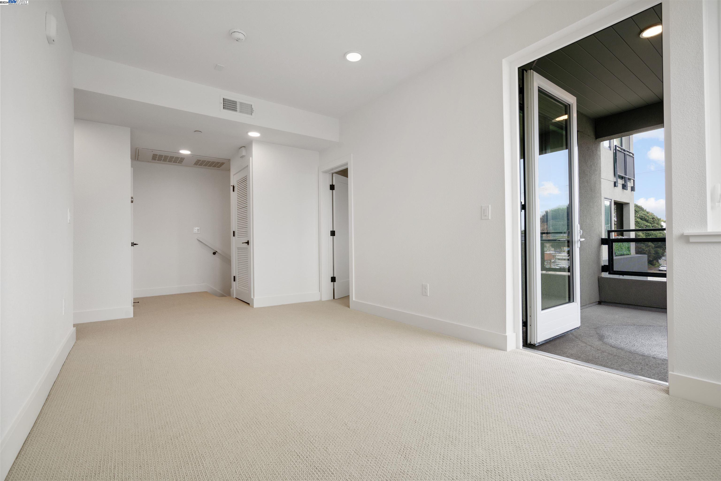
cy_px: 240
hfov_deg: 96.7
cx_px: 360
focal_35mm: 16
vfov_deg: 73.7
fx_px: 320
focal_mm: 16
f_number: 10
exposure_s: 1/13
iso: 100
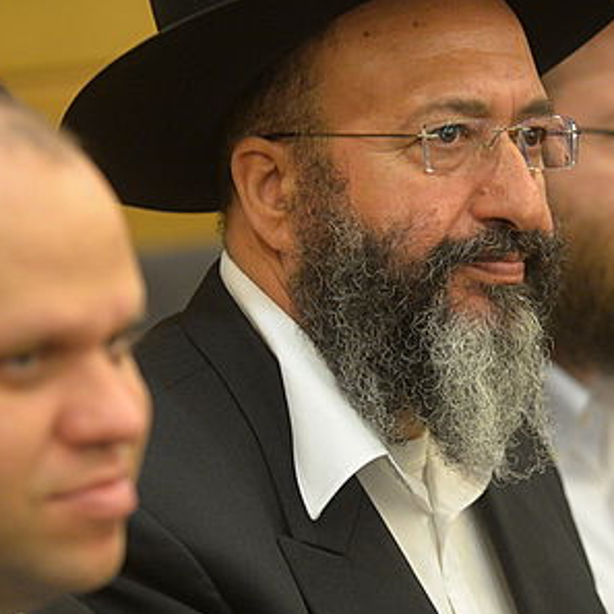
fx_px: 5338
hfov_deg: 6.6
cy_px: 285
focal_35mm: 266
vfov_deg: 6.6
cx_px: 442
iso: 2000
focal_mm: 116
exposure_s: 1/160
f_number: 2.8
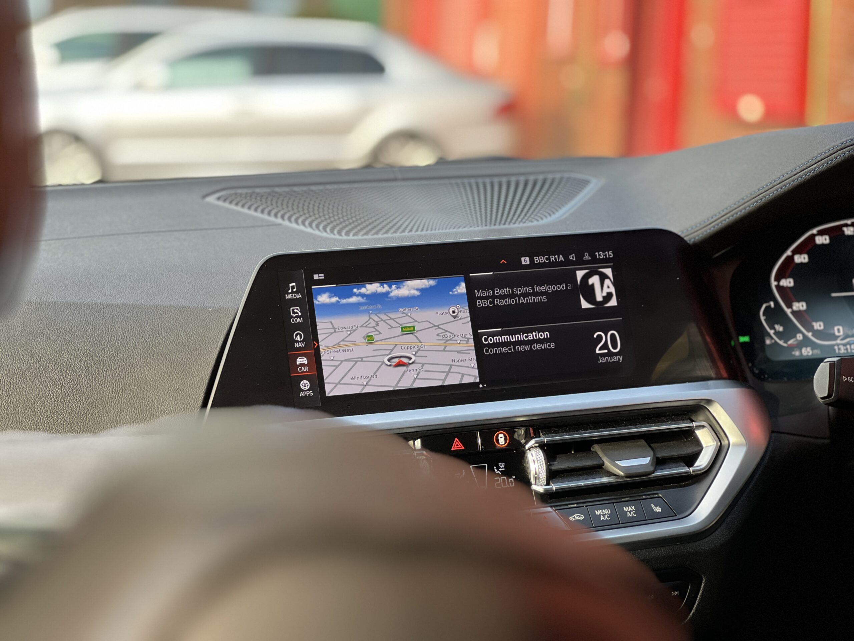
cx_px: 427
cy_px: 320
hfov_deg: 25.3
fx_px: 1900
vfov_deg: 19.1
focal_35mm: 77
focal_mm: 9
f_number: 2.8
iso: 160
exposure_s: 1/81
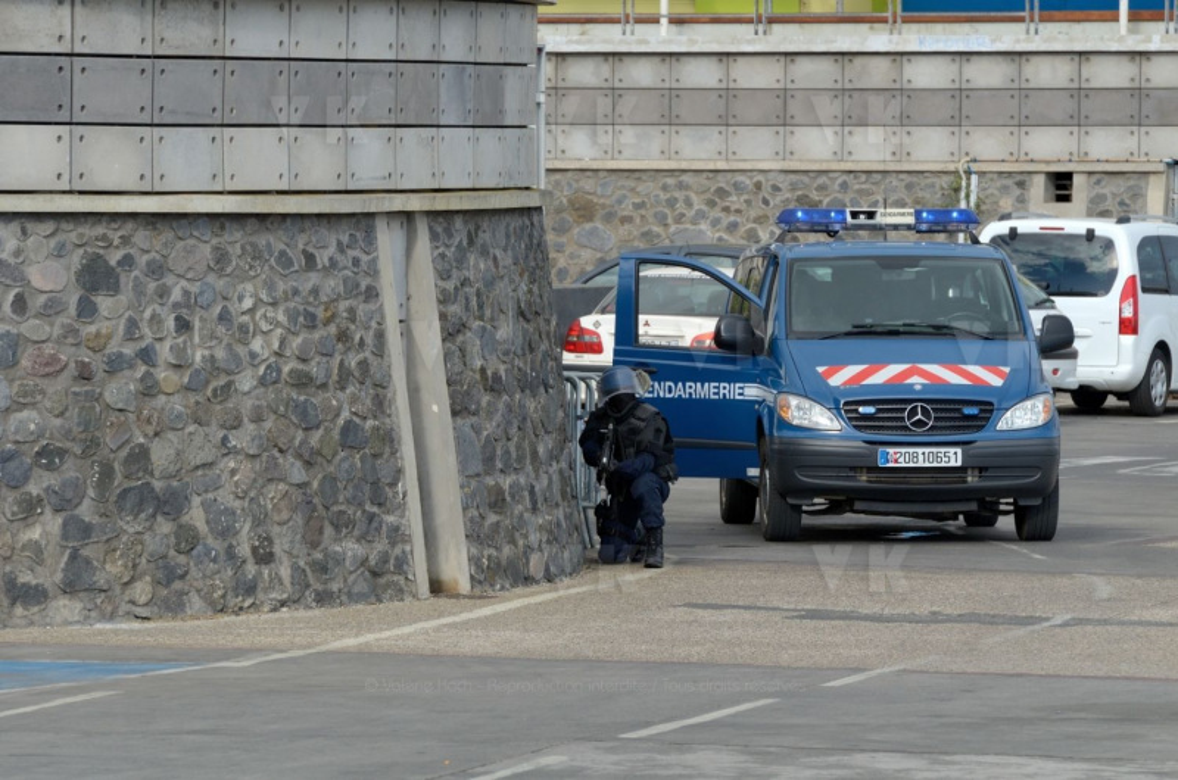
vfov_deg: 4.6
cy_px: 390
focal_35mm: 300
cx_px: 589
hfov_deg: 6.9
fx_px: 9797
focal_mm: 200
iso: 250
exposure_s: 1/800
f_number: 8
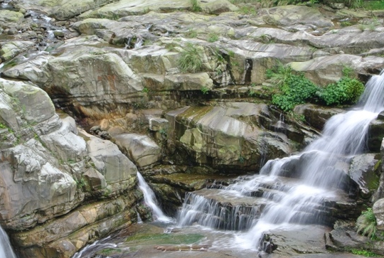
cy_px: 165
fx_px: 823
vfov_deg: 17.8
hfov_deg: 26.2
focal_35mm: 77
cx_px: 164
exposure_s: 1/10
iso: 100
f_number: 16
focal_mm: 19.6
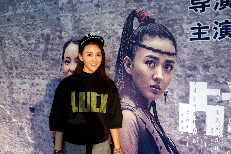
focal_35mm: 33
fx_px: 212
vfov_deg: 39.9
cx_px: 116
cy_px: 77
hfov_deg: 57.3
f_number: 4
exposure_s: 1/60
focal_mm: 22
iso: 800
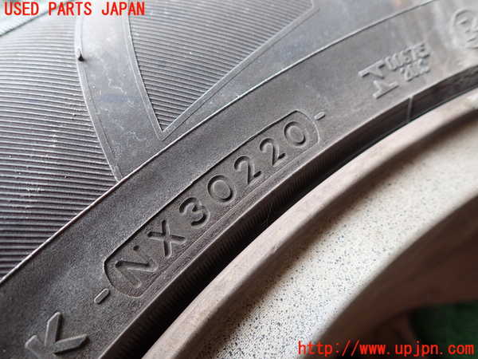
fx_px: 345
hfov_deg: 69.4
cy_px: 180
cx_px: 239
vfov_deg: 54.9
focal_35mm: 25
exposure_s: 1/40
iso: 200
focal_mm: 4.5
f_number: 2
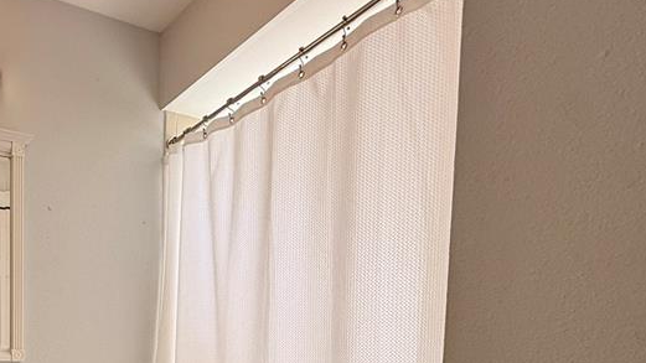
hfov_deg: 57.7
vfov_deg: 33.8
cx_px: 99
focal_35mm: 30
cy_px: 399
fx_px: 514
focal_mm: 2.22
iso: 50
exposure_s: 1/120
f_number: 2.2
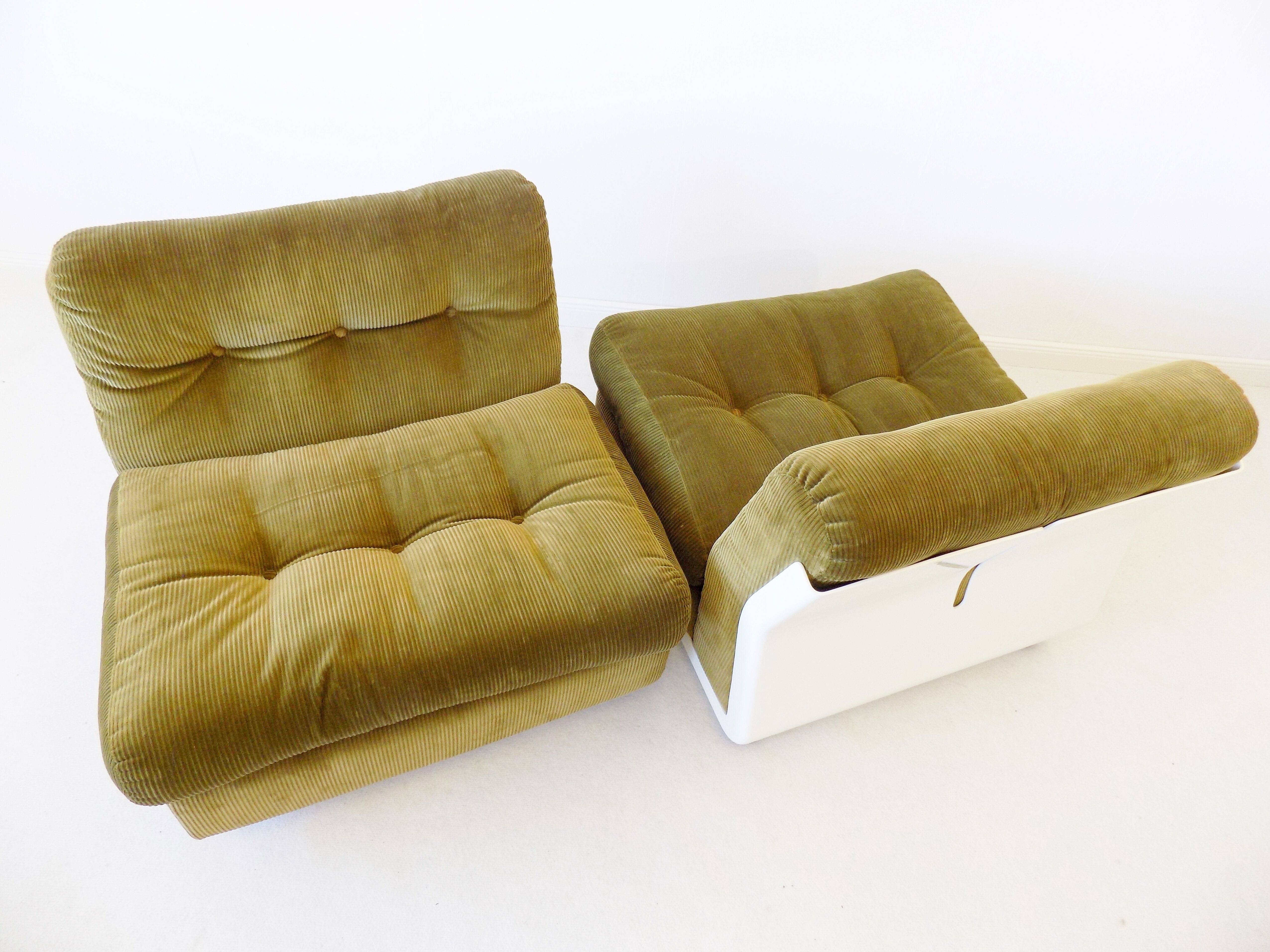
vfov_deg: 58.9
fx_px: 844
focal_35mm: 23
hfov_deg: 73.9
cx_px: 635
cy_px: 476
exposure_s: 1/30
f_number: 3.1
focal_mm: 4
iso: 160
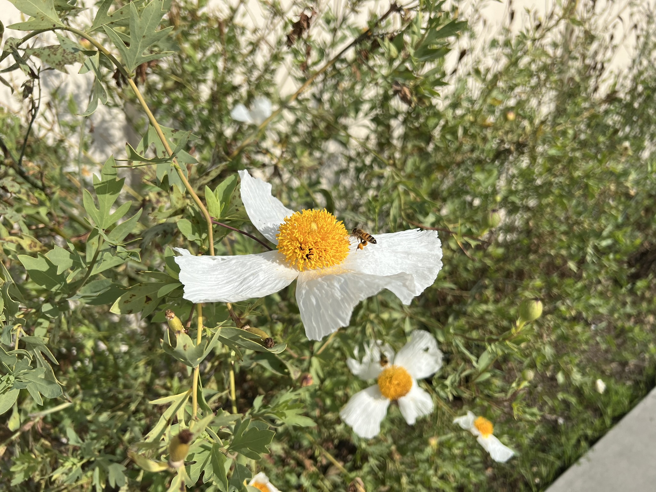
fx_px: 493
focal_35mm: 26
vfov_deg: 53.1
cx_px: 328
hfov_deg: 67.3
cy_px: 246
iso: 50
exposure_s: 1/5882
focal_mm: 5.7
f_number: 1.5
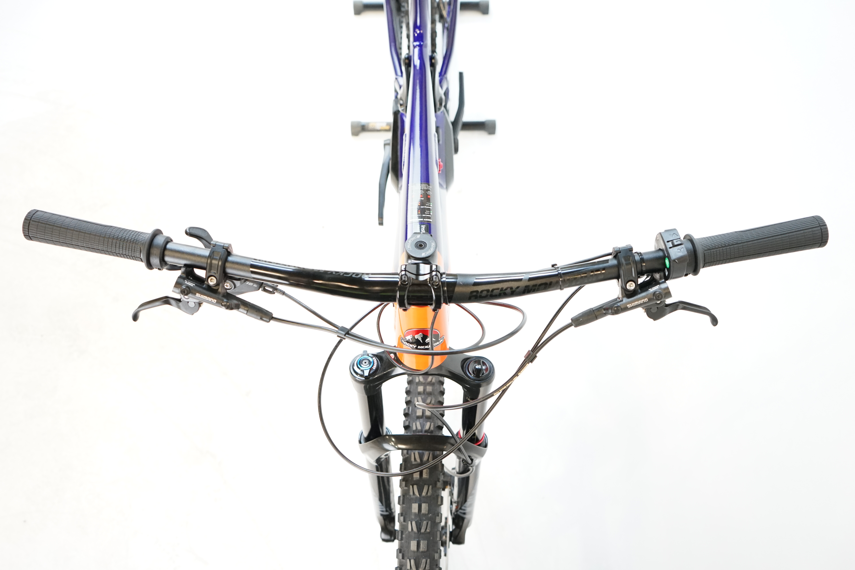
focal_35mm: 28
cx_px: 428
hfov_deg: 65.5
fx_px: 665
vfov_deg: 46.4
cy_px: 285
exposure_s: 1/200
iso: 2500
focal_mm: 28
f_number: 4.5
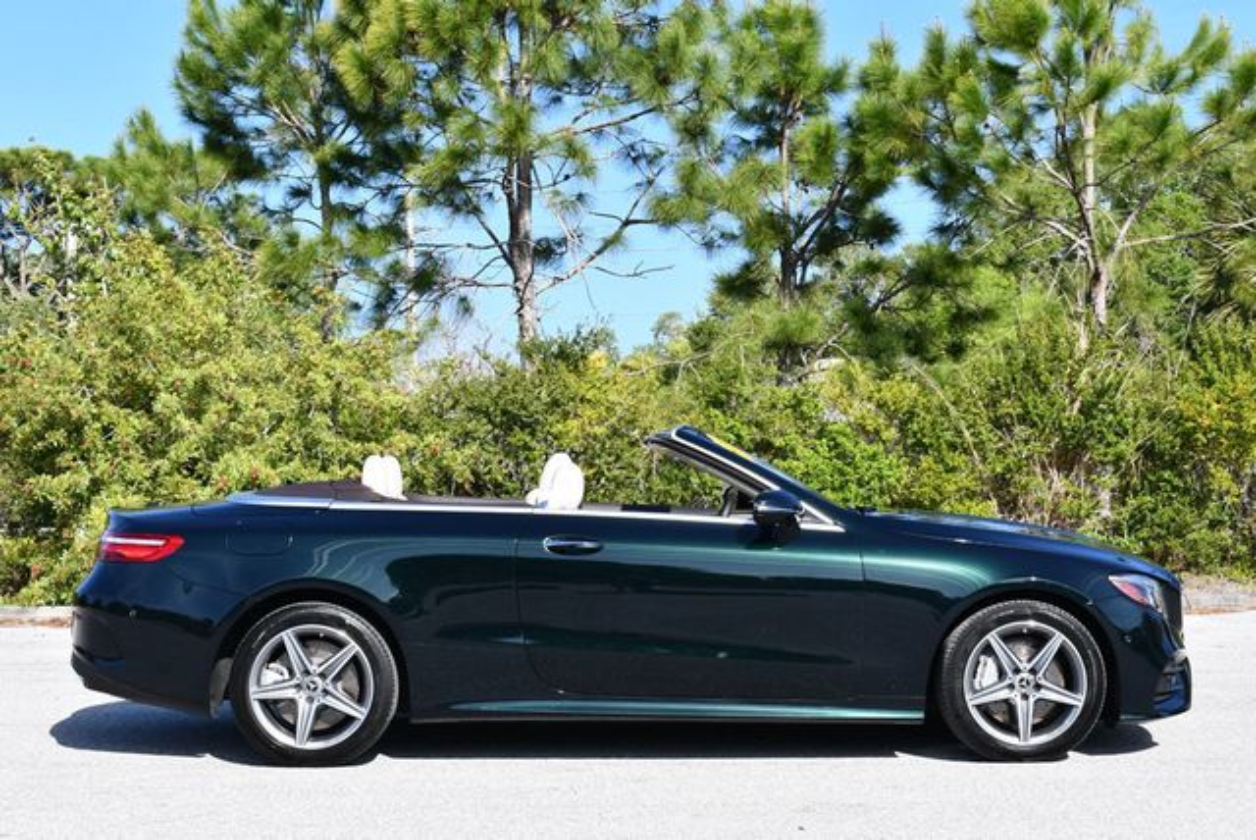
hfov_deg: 31.4
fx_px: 2235
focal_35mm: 64
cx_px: 628
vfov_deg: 21.3
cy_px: 420
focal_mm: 32
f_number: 8
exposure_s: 1/250
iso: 160
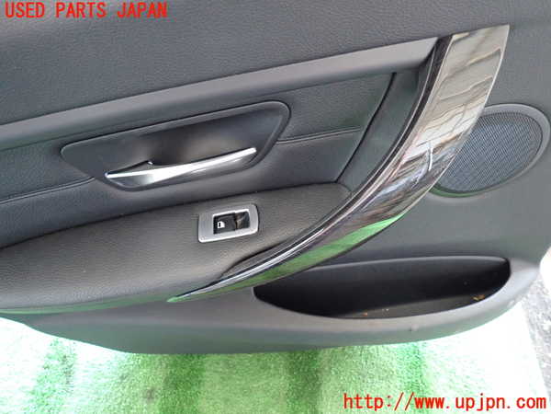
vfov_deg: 54.9
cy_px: 207
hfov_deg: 69.4
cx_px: 276
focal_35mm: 25
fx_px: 398
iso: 640
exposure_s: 1/30
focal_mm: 4.5
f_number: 2
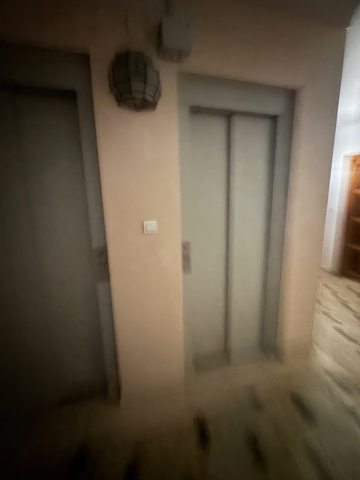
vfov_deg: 102.1
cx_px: 180
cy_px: 240
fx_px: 194
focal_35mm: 14
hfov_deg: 85.7
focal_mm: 2.22
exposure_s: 1/8
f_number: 2.2
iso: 1000
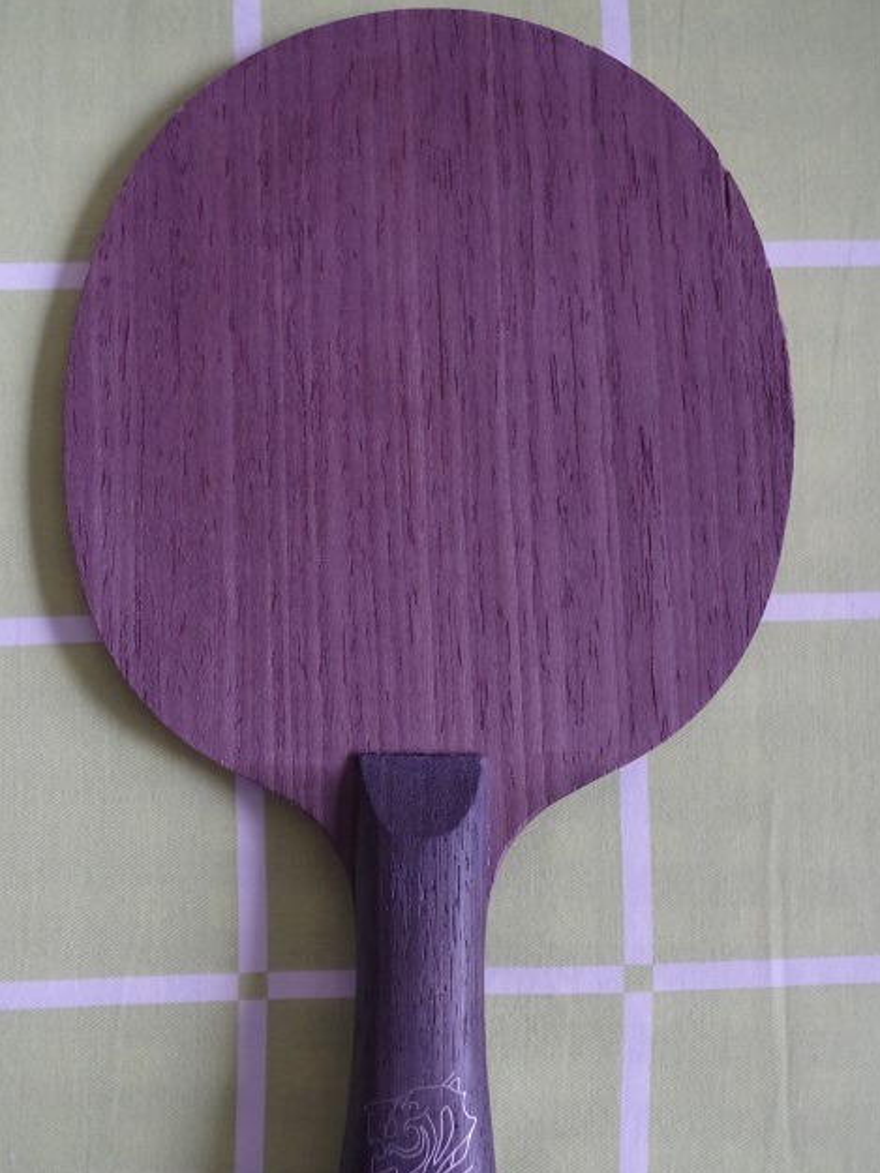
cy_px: 644
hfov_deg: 35.4
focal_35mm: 41
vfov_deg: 46.1
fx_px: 1377
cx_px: 435
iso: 3200
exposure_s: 1/60
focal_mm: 24.38
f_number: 5
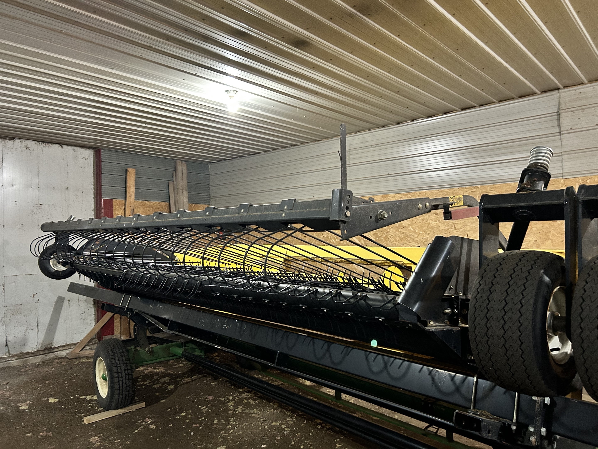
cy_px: 224
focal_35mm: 26
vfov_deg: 53.1
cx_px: 299
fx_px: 449
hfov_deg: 67.3
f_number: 1.5
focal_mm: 5.7
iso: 500
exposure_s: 1/30
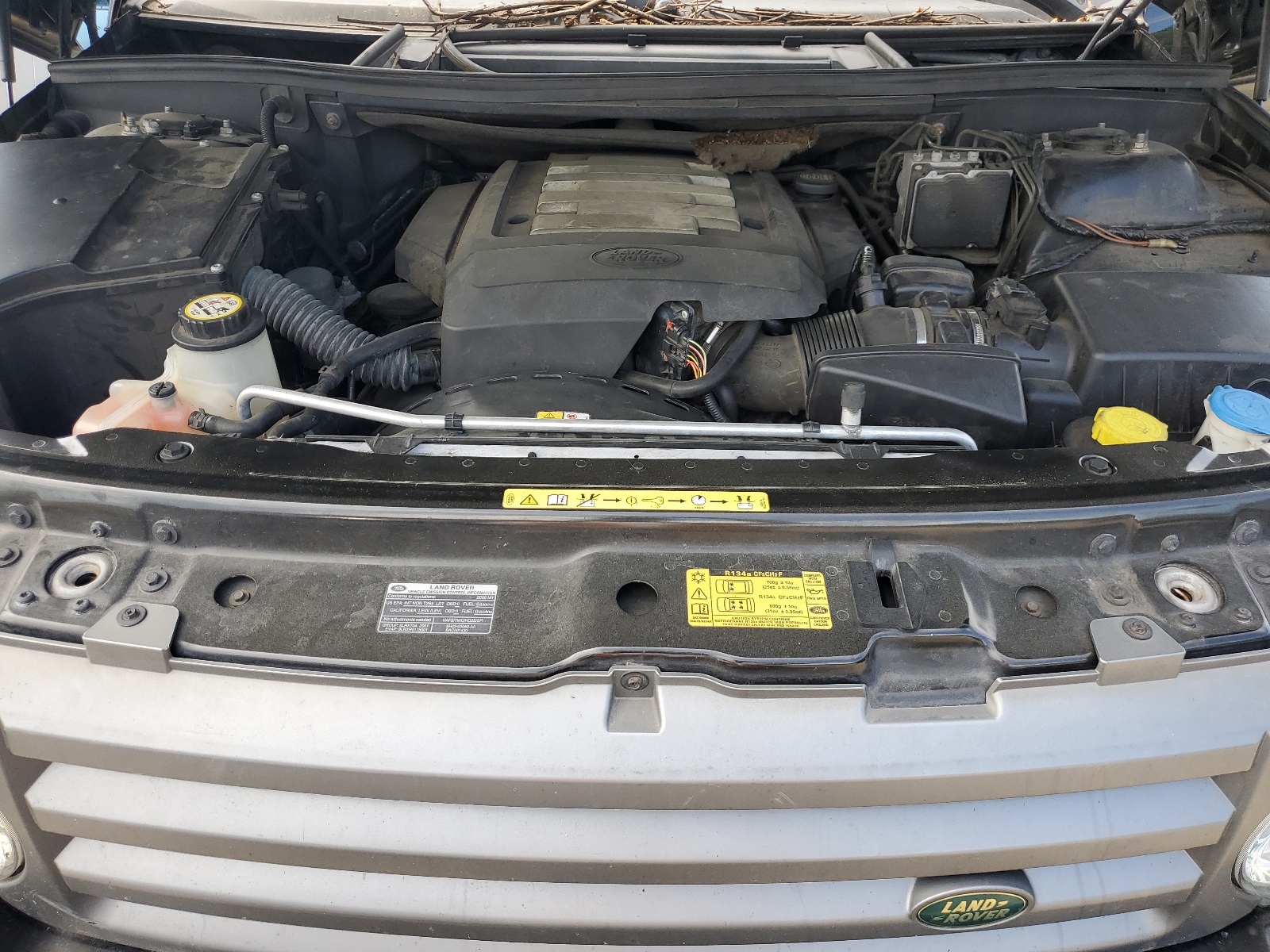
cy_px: 476
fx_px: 954
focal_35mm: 26
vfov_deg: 53.1
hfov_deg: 67.3
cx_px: 635
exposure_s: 1/385
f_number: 1.5
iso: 50
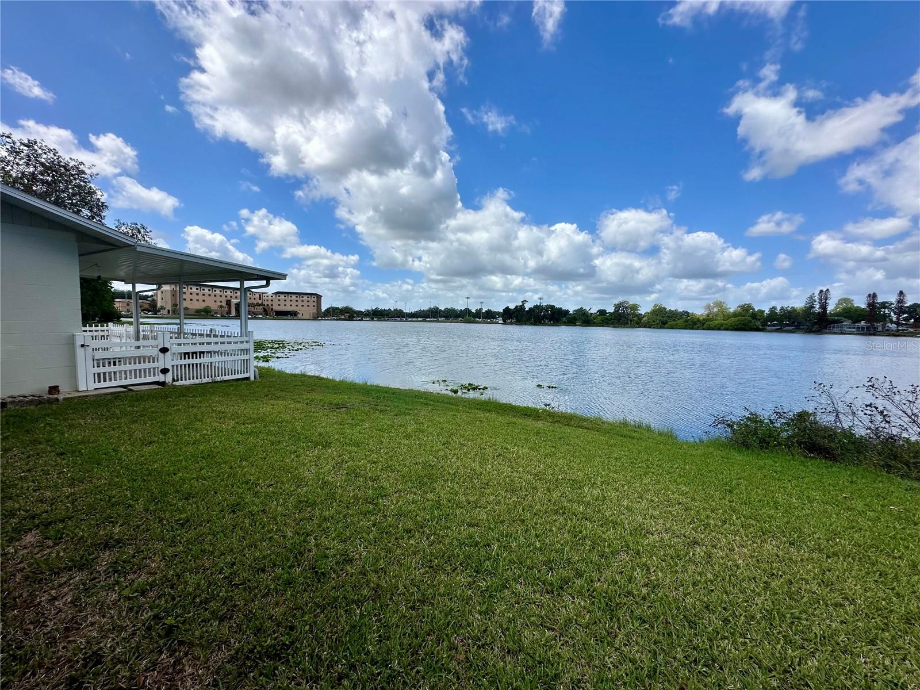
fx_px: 372
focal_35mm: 14
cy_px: 345
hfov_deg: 102.1
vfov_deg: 85.7
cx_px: 460
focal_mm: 2.22
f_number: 2.2
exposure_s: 1/2817
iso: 50
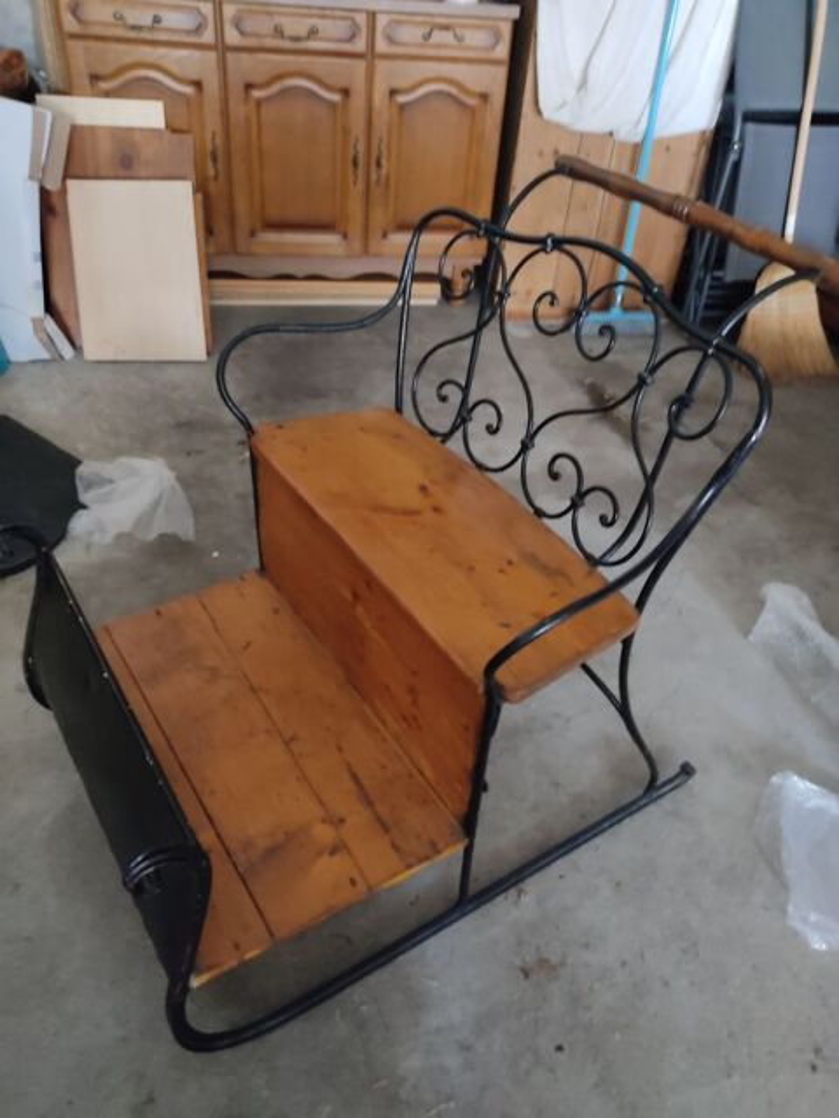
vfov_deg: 67.3
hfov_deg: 53.1
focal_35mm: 26
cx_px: 420
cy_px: 559
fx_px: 840
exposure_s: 1/17
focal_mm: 4.74
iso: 3166
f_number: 1.79
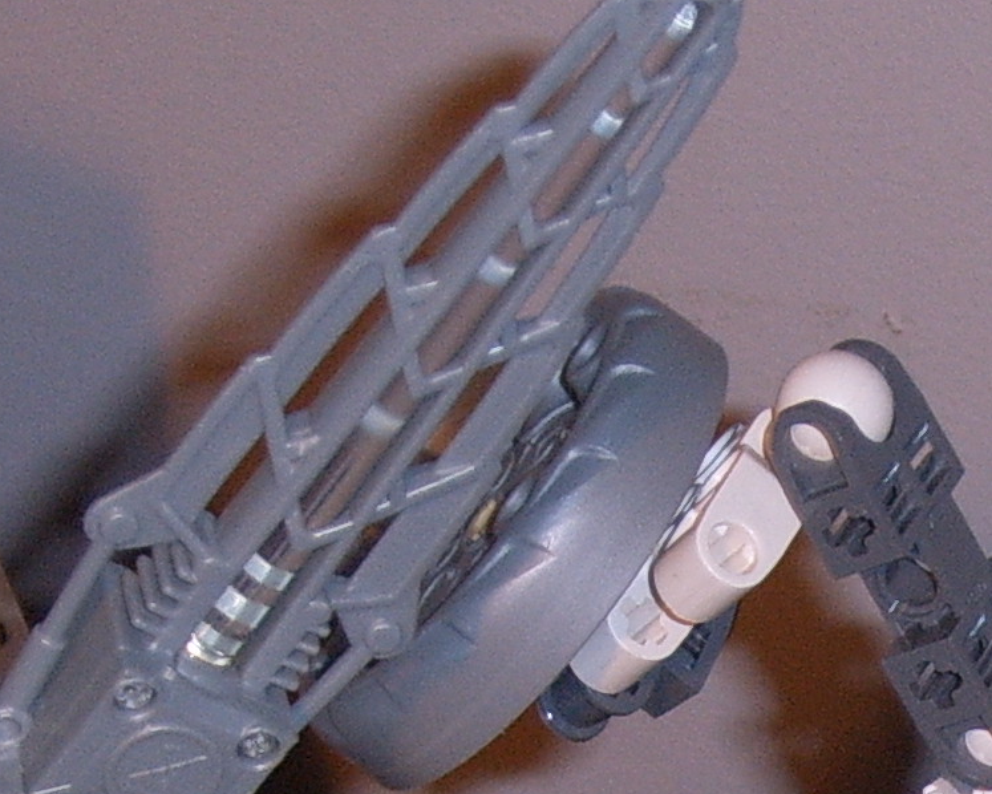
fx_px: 7459
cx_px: 1263
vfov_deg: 6.0
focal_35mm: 254
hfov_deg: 7.5
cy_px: 1240
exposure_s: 1/45
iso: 69
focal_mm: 12.4
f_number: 3.9
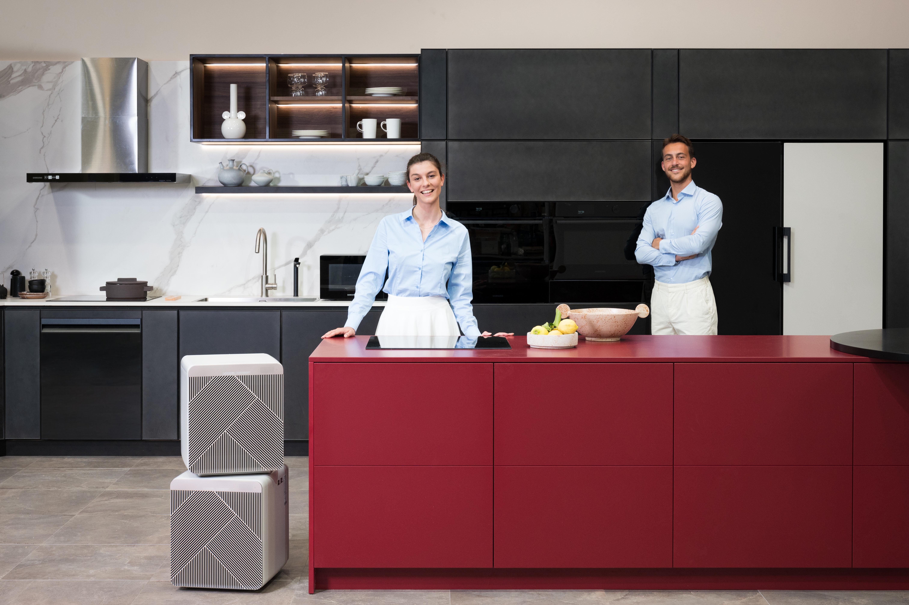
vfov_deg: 25.5
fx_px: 1337
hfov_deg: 37.5
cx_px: 454
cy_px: 302
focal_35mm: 53
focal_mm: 53
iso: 1600
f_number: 10
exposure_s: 1/125
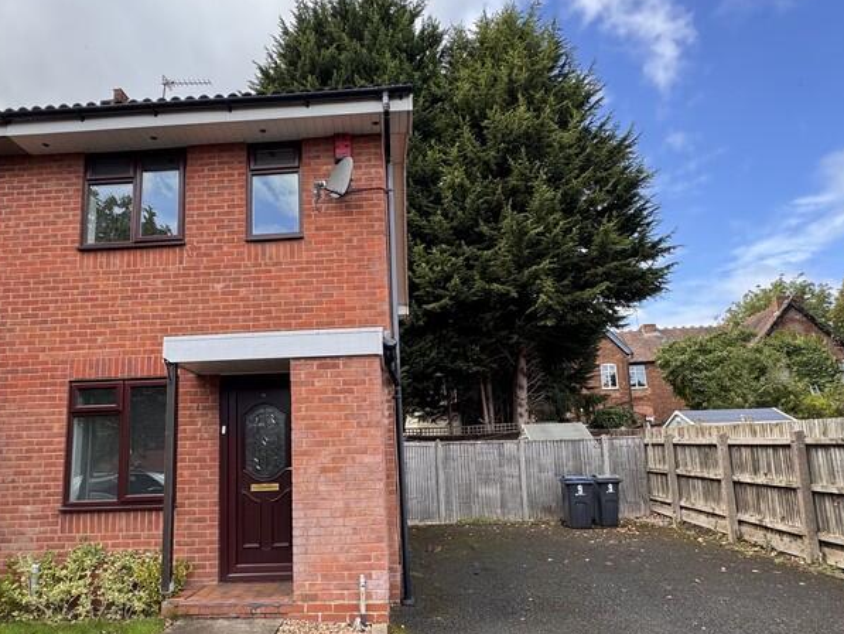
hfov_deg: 71.3
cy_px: 369
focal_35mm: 24
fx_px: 585
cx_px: 368
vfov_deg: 56.5
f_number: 2.2
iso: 40
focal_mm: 2.22
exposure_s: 1/208
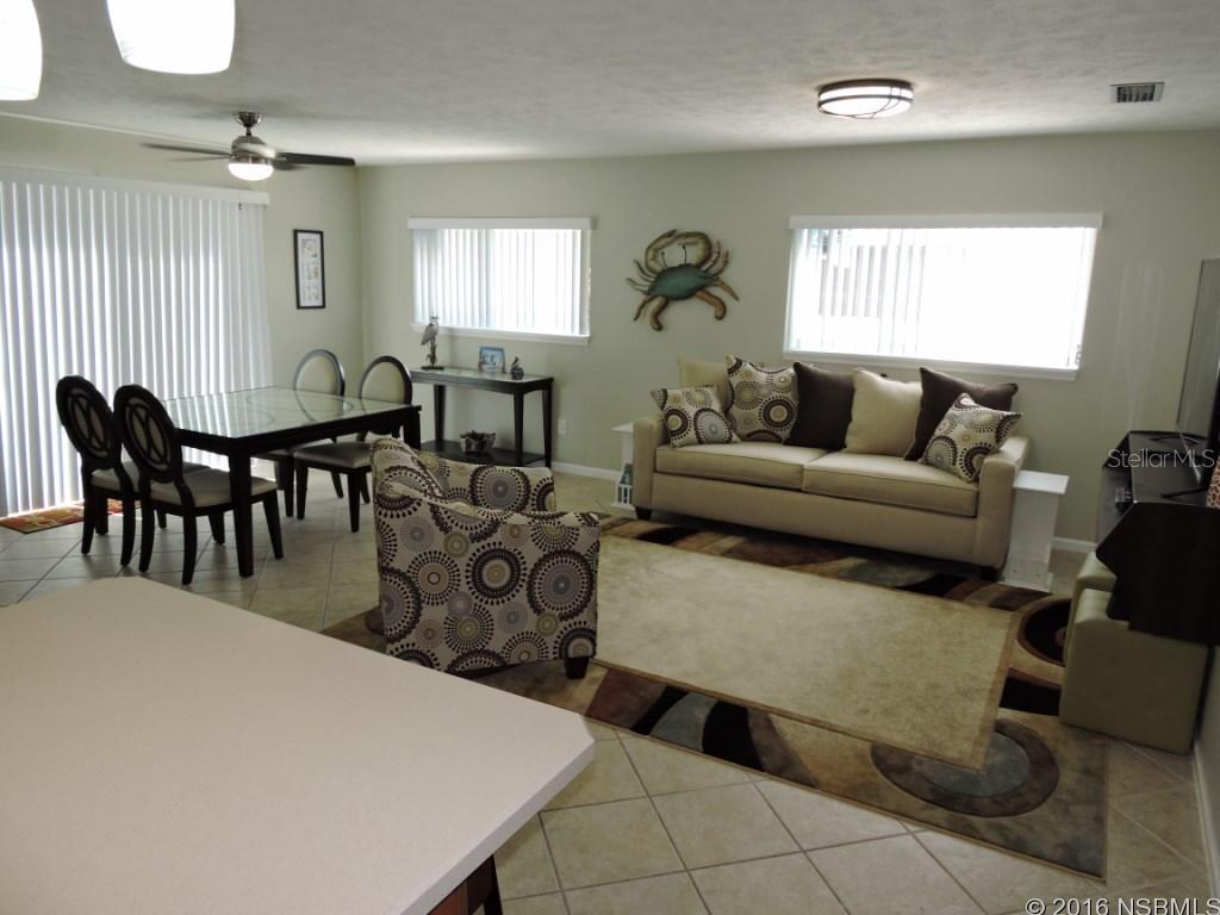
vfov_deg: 56.8
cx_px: 610
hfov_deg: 71.6
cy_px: 458
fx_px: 846
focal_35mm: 24
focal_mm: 4.3
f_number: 3.3
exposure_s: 1/40
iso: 100
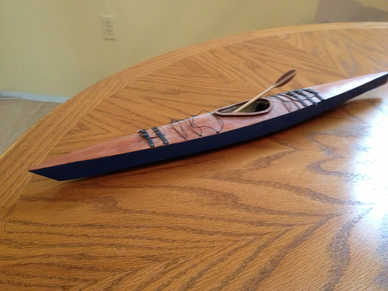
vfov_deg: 40.7
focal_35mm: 35
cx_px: 194
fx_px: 392
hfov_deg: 52.6
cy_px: 146
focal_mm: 4.28
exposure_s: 1/20
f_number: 2.4
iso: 400
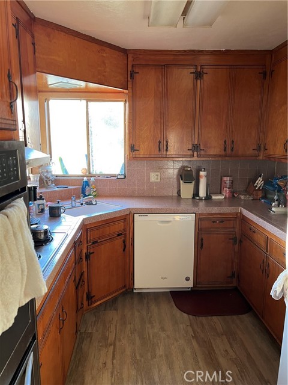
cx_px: 144
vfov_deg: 67.3
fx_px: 288
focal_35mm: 26
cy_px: 192
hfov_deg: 53.1
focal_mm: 5.7
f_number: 1.5
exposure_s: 1/60
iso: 160
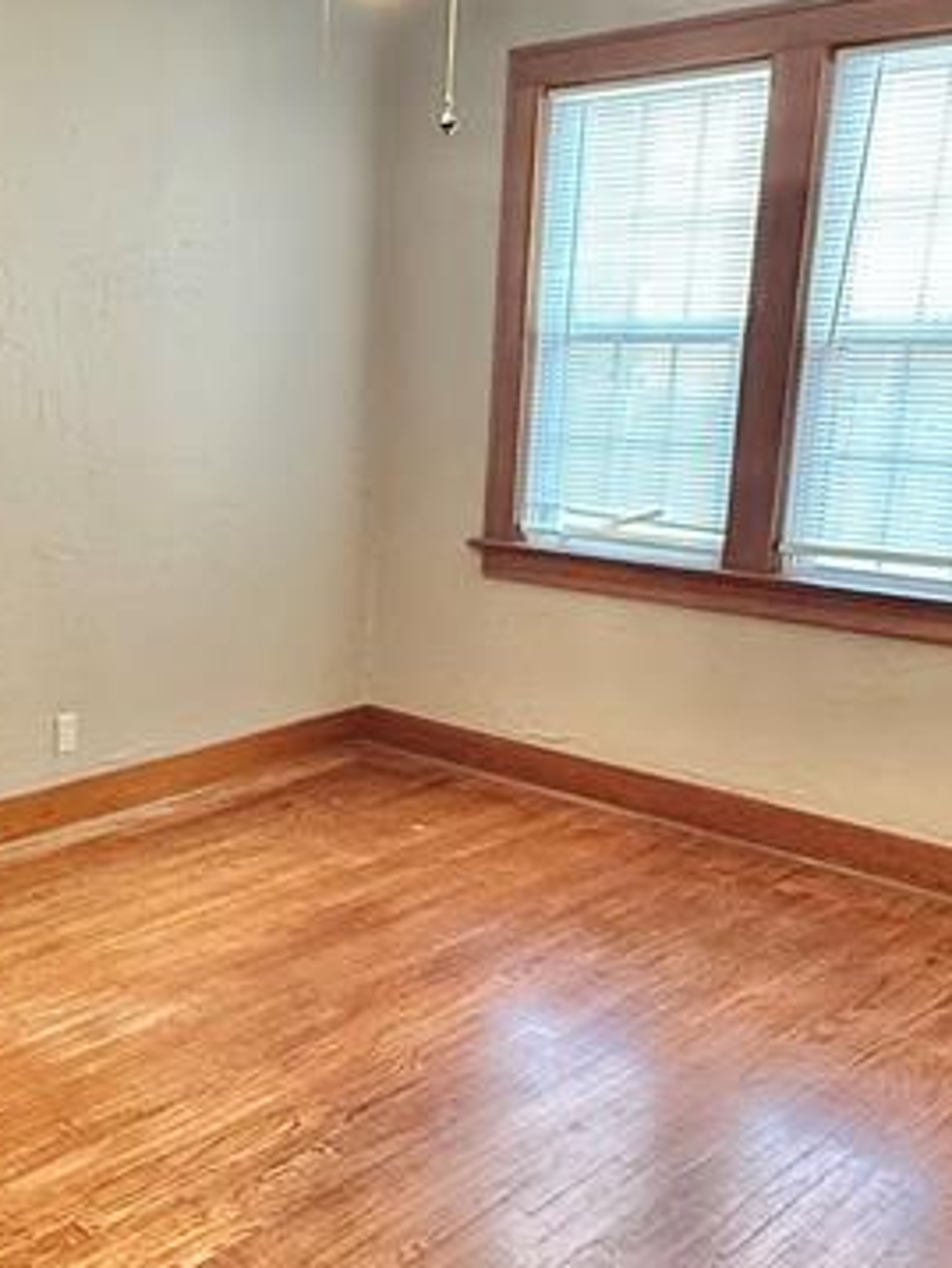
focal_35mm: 40
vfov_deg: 46.5
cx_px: 173
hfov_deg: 34.7
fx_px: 1465
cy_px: 758
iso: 640
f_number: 2.2
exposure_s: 1/60
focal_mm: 2.22
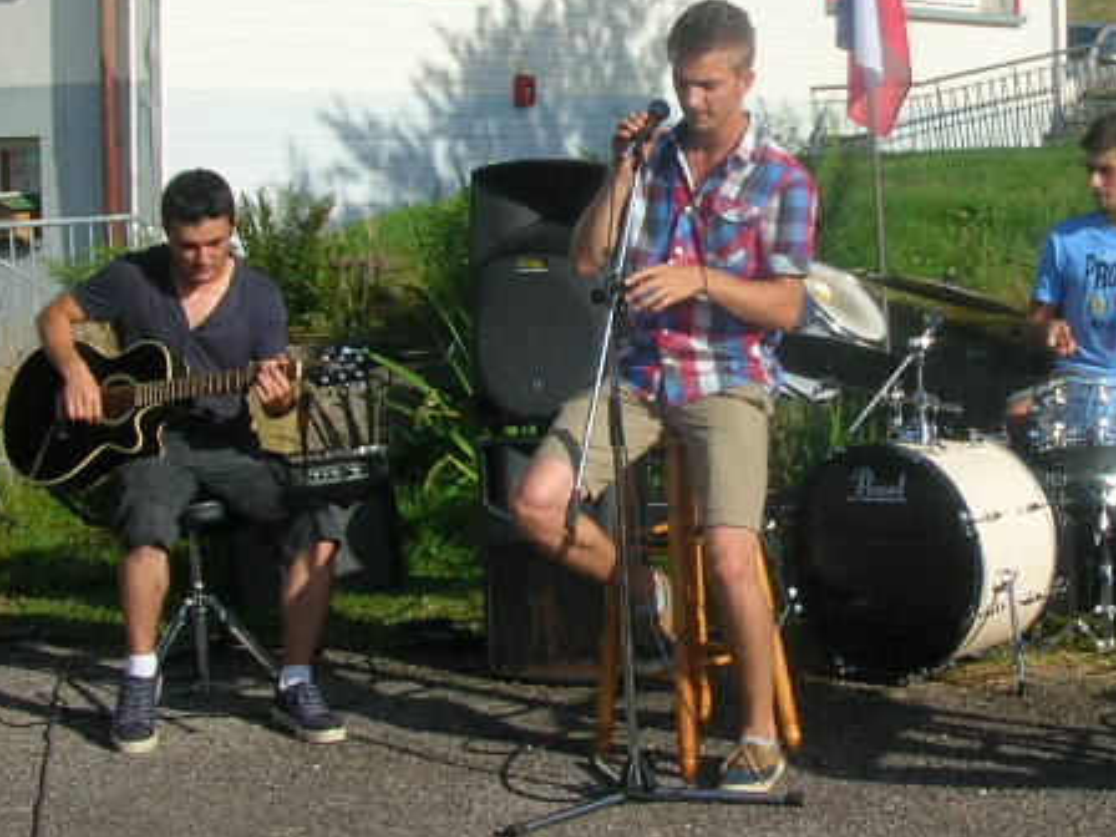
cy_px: 247
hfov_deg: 24.1
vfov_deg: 18.4
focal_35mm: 80
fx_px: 2579
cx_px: 887
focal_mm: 5.8
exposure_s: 1/334
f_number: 5.6
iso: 50
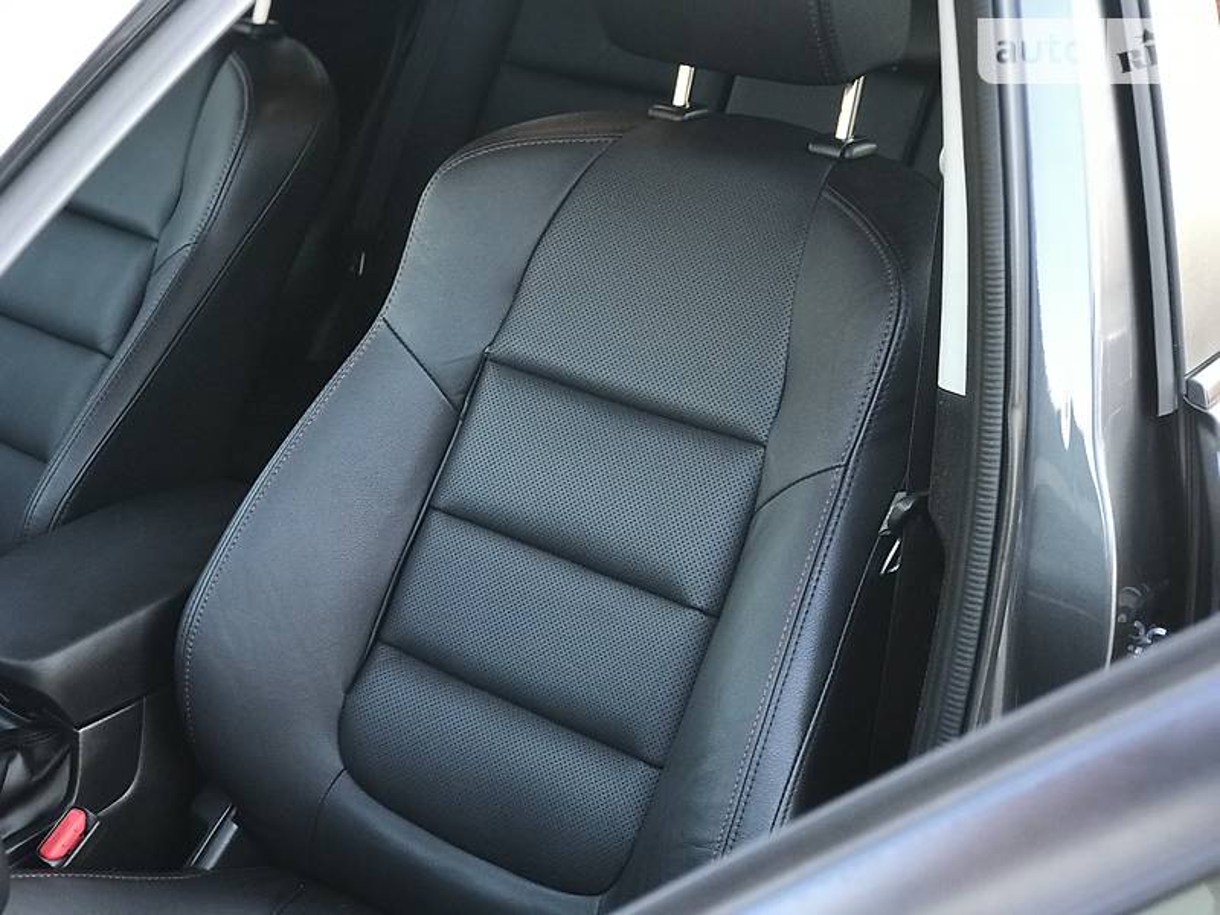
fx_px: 2009
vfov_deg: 25.7
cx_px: 610
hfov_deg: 33.8
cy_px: 458
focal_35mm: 57
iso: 100
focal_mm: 6.6
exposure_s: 1/50
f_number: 2.8
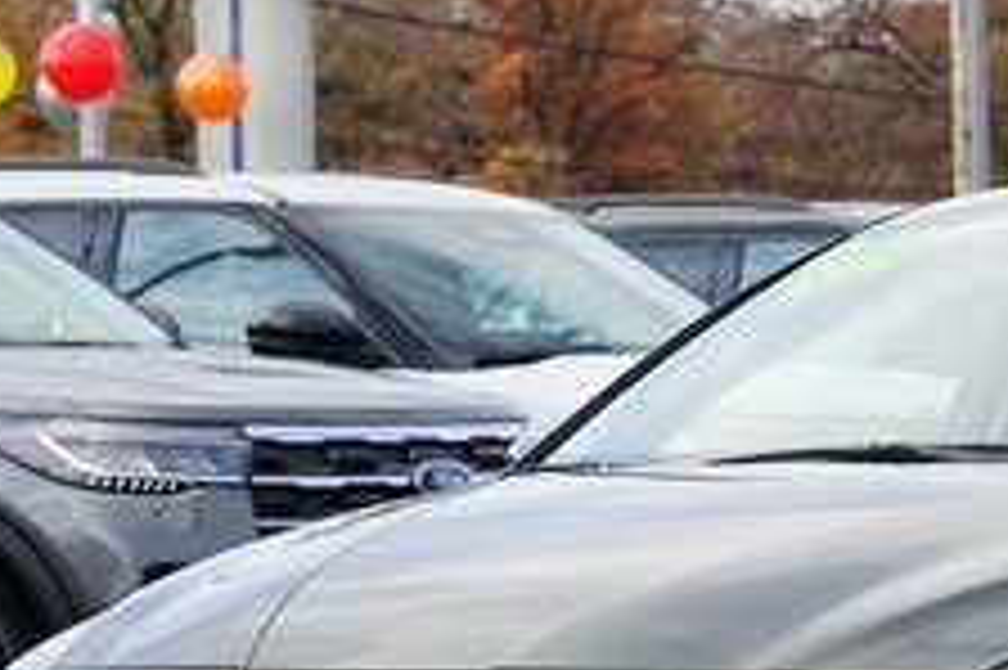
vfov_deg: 5.7
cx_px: 1152
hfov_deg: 8.5
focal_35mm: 240
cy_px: 582
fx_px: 6715
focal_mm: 84
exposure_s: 1/125
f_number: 8
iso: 100
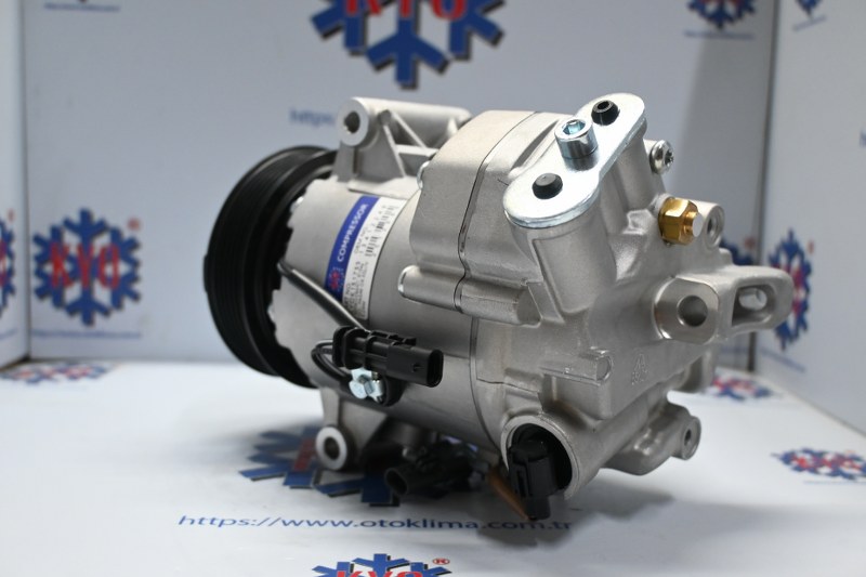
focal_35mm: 38
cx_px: 433
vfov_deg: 35.5
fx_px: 902
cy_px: 288
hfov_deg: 51.3
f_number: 4.2
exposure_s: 1/125
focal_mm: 25
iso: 1400
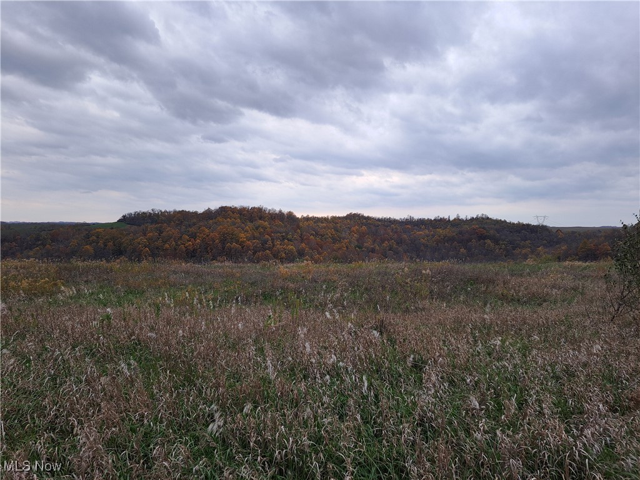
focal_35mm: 24
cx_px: 320
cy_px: 240
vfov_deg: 56.8
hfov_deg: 71.6
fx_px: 444
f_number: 1.8
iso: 50
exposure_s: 1/60
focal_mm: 5.23
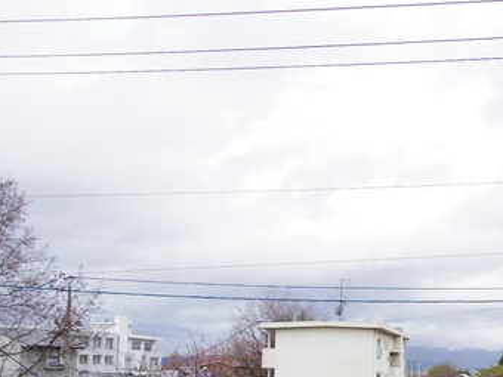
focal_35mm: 35
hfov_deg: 46.7
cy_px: 327
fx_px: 509
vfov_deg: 38.4
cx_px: 466
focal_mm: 3.8
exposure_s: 1/30
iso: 200
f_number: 3.7
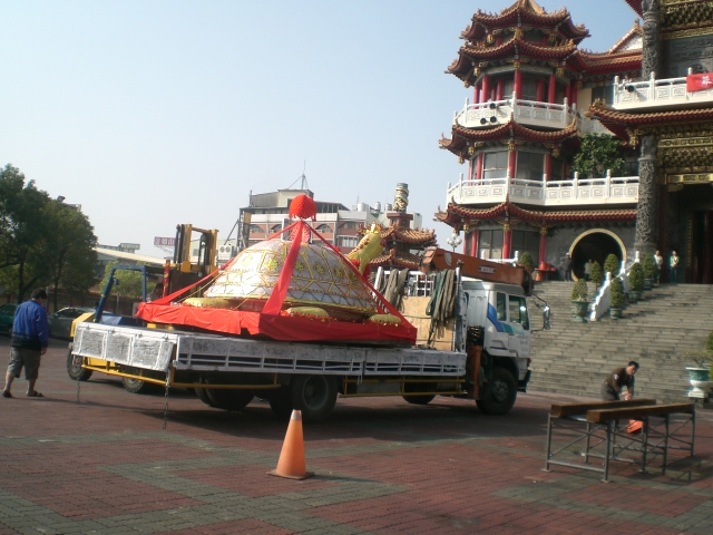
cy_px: 268
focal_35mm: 38
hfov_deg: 49.0
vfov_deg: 37.7
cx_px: 356
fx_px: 783
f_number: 4.4
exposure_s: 1/400
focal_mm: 6.3
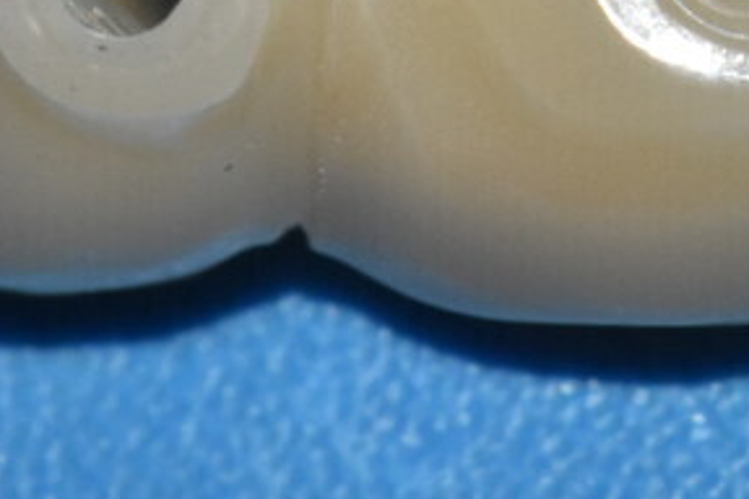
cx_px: 562
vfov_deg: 2.8
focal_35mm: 493
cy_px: -192
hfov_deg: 4.2
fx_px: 10247
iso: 2000
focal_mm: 105
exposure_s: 1/200
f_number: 22
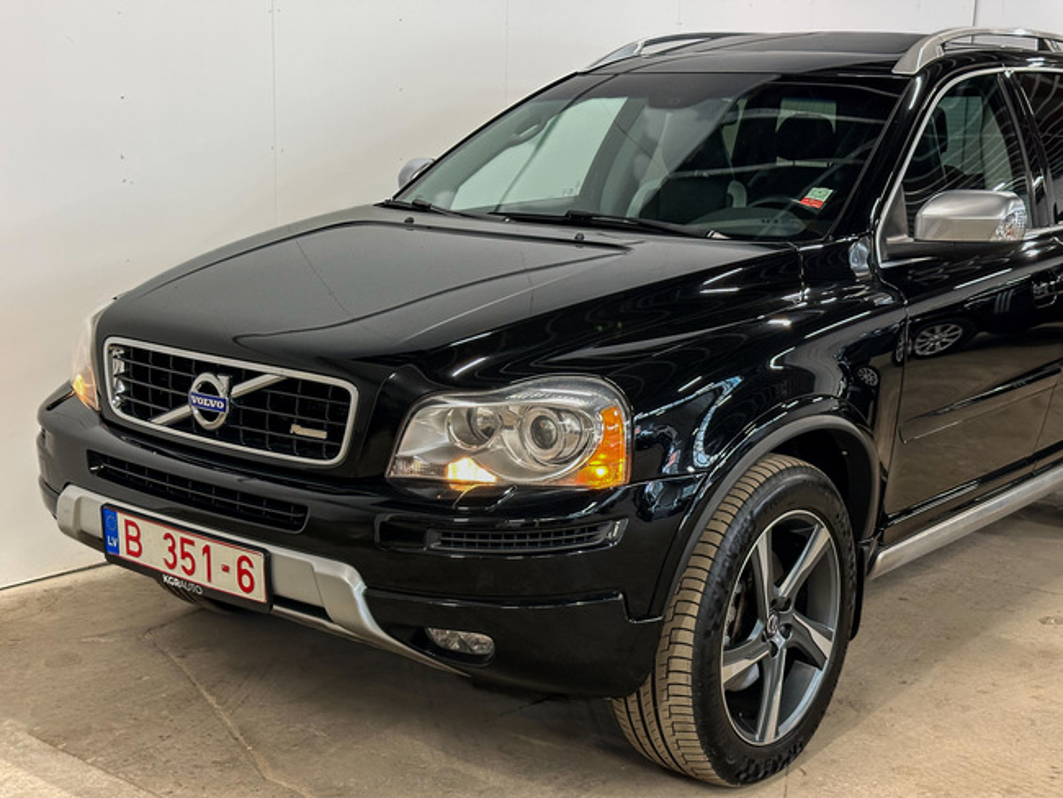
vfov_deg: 30.3
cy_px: 399
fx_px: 1475
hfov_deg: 39.6
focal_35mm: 48
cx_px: 532
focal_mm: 6.86
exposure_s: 1/50
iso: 250
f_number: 1.78
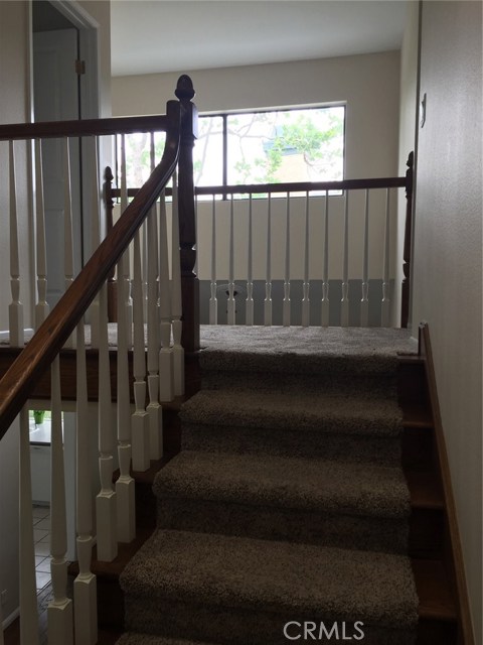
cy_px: 322
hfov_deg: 48.2
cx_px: 242
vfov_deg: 61.7
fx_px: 540
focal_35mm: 29
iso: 32
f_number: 2.2
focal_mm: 4.15
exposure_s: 1/60
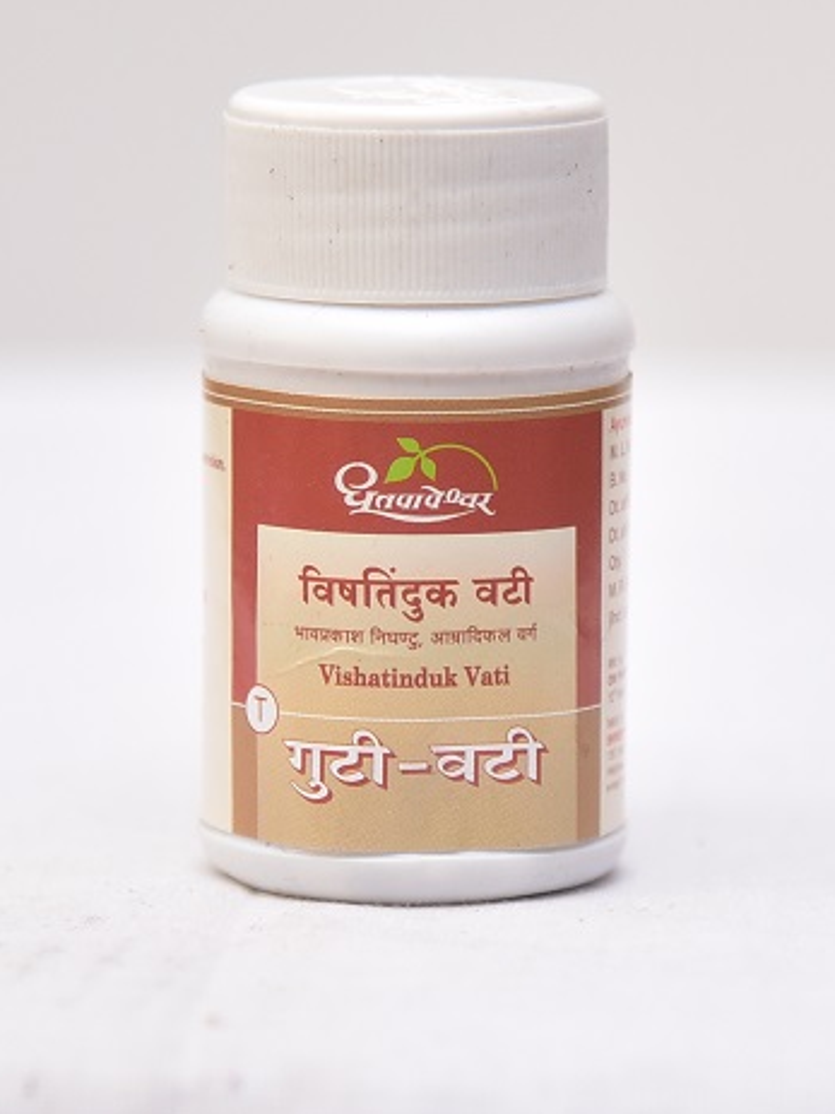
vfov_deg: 16.4
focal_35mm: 120
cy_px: 546
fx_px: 3861
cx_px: 419
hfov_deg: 12.3
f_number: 4
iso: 1600
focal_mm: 110
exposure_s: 1/160
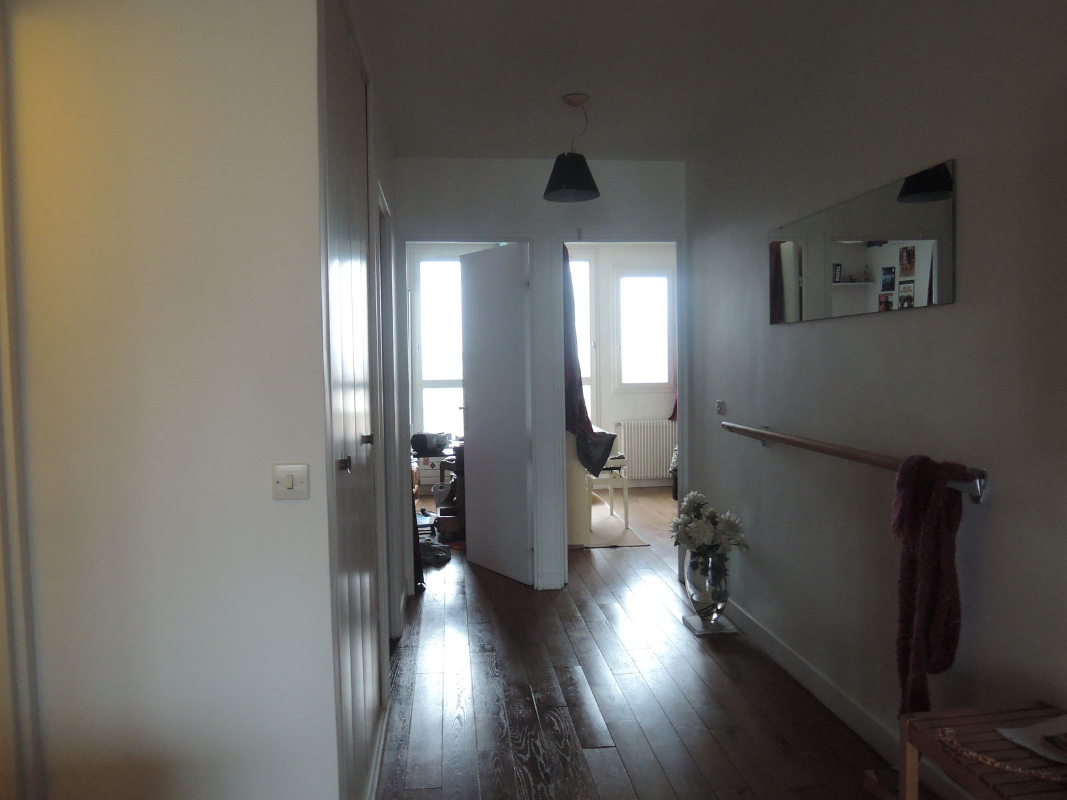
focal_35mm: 24
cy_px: 400
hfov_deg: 71.6
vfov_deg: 56.8
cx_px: 534
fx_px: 740
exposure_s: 1/40
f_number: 2.2
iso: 800
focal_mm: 5.1
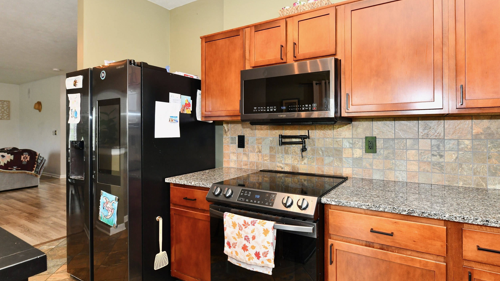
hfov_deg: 91.8
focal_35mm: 18
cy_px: 135
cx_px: 291
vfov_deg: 61.0
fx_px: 239
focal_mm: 14
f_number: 6.3
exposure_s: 1/60
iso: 640
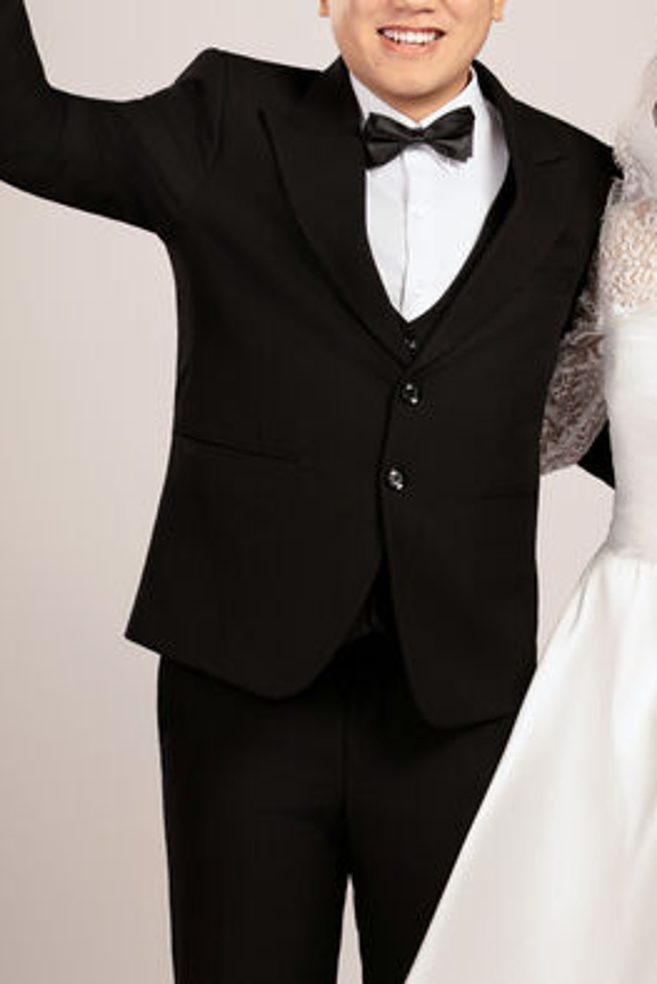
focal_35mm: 142
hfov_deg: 9.6
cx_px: 541
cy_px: 440
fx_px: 3884
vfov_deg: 14.4
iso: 125
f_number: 5.6
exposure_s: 1/160
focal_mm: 70
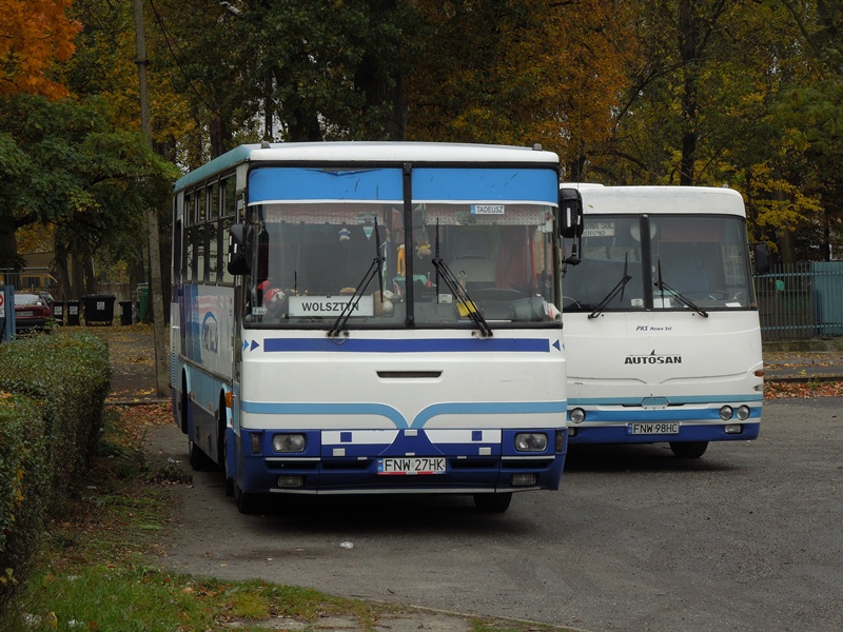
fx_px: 2898
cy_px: 316
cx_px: 422
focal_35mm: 119
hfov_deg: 16.6
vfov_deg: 12.5
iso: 160
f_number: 4.8
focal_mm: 21.5
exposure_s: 1/200
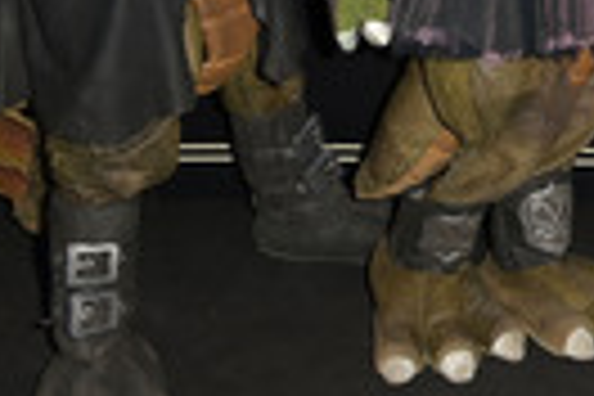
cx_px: 835
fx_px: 1353
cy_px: -140
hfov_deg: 21.6
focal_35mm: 82
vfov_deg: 15.7
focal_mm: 24
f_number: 6.3
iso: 640
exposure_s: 1/125
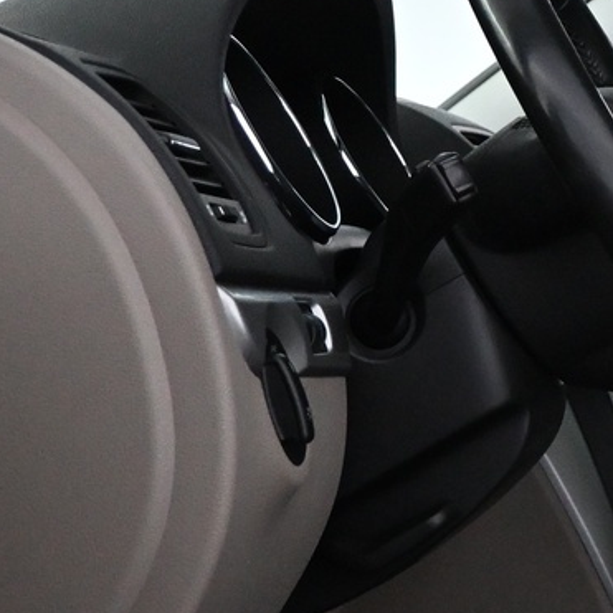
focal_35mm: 89
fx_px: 1783
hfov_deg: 17.5
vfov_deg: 19.4
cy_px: 207
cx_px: 922
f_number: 3.5
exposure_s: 1/125
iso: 3200
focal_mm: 16
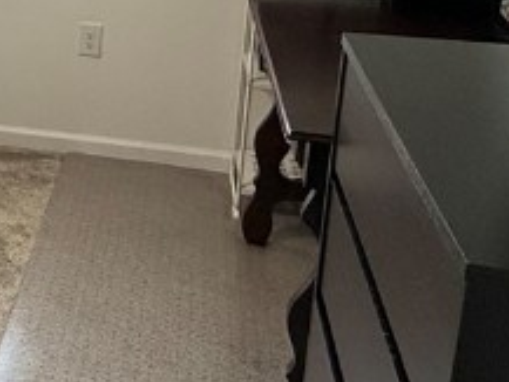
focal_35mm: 66
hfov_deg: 25.0
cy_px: -9
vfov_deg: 21.4
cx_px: -171
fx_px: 971
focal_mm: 2.22
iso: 250
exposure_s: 1/120
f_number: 2.2
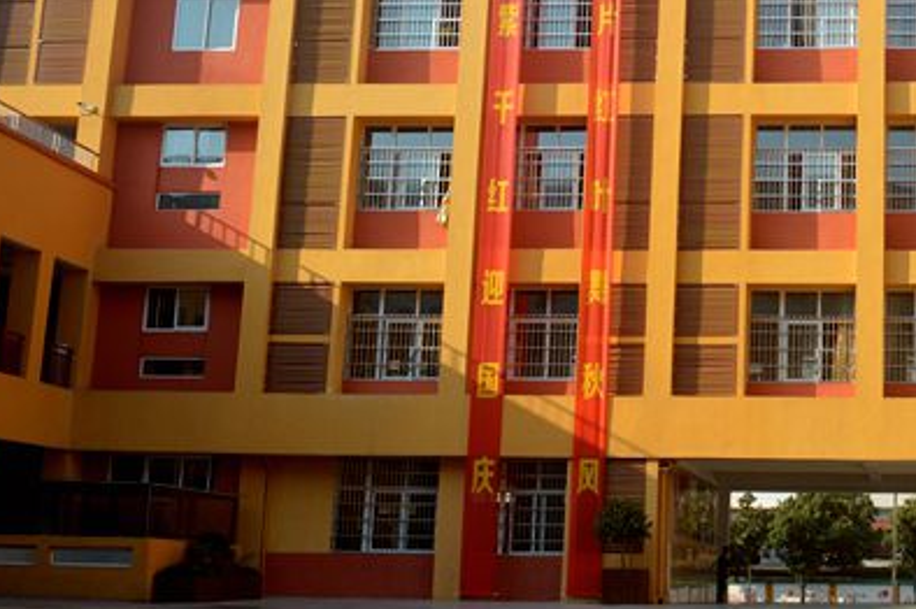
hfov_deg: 28.7
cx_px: 863
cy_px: 199
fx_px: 1703
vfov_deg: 20.2
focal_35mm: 67
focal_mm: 22
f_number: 8
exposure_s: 1/250
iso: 100
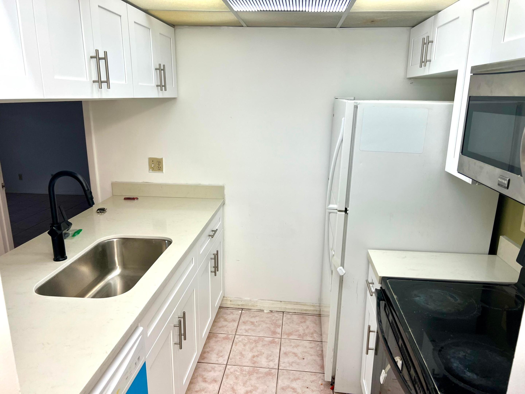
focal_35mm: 26
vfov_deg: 53.1
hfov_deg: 67.3
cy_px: 197
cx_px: 262
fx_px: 394
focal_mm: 5.7
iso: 80
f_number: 1.5
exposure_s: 1/60
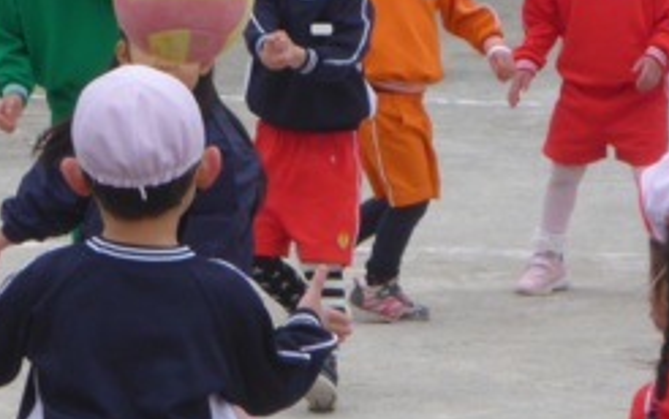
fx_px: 6019
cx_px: 310
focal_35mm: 330
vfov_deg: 4.0
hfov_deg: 6.4
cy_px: 73
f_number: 5.9
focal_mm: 22.8
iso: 200
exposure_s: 1/400
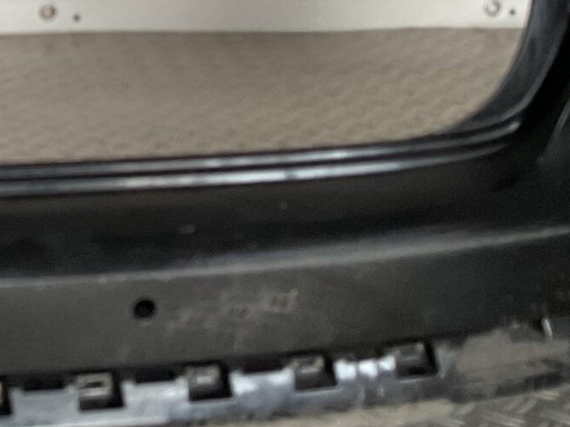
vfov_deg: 12.8
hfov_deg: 16.4
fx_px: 1844
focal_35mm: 112
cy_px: -115
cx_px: -217
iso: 64
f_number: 1.8
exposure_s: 1/50
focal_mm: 3
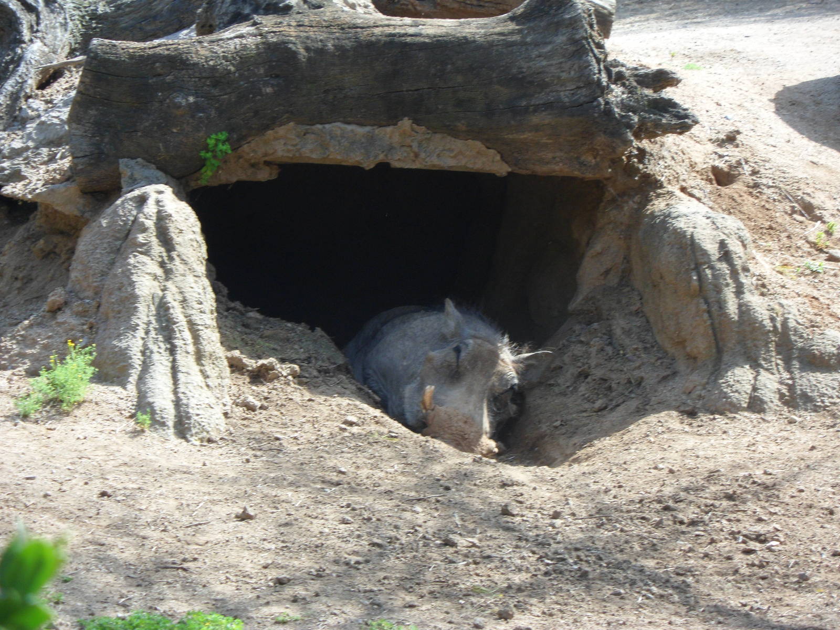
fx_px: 6552
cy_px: 315
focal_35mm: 270
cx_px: 420
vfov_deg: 5.5
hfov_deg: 7.3
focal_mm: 46.8
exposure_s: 1/90
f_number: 5.9
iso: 80
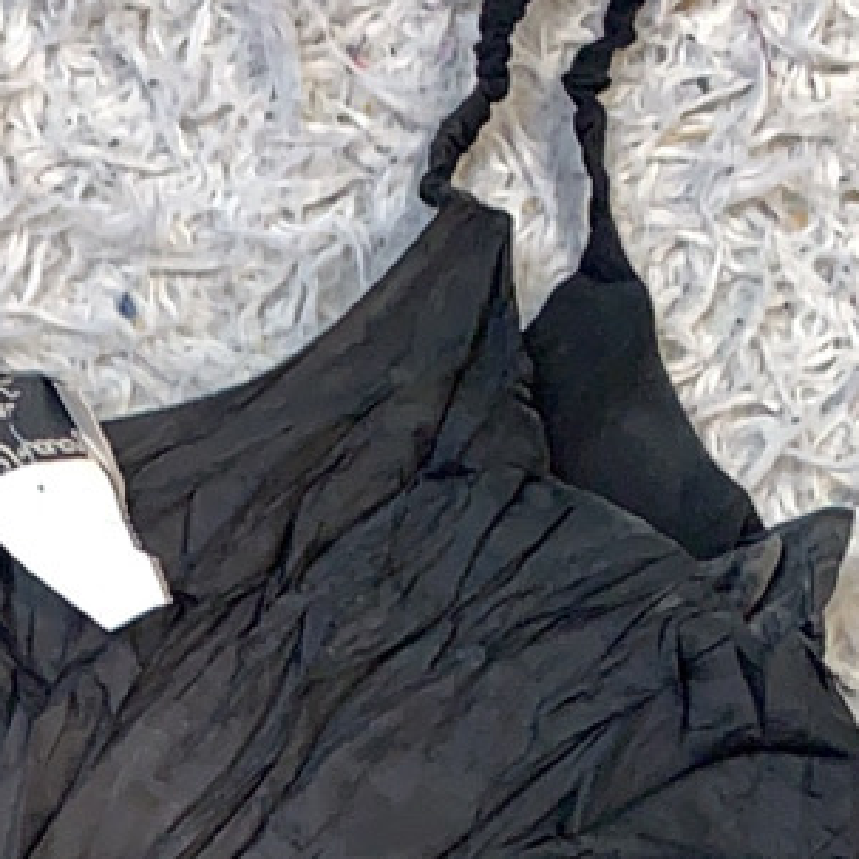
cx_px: 96
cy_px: 1208
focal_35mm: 82
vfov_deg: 19.1
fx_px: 2302
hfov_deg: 20.7
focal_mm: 4.25
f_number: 1.8
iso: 80
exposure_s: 1/100
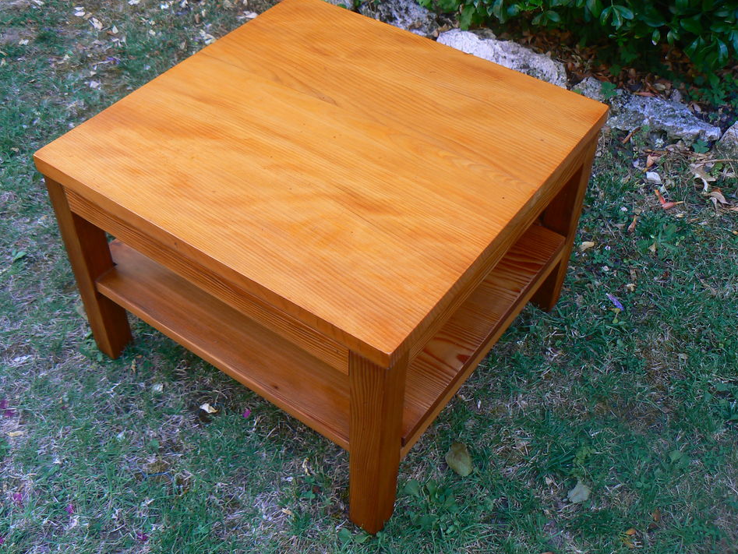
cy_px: 263
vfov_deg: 37.7
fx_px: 810
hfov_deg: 49.0
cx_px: 365
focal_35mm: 38
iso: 80
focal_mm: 6
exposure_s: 1/50
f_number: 2.8
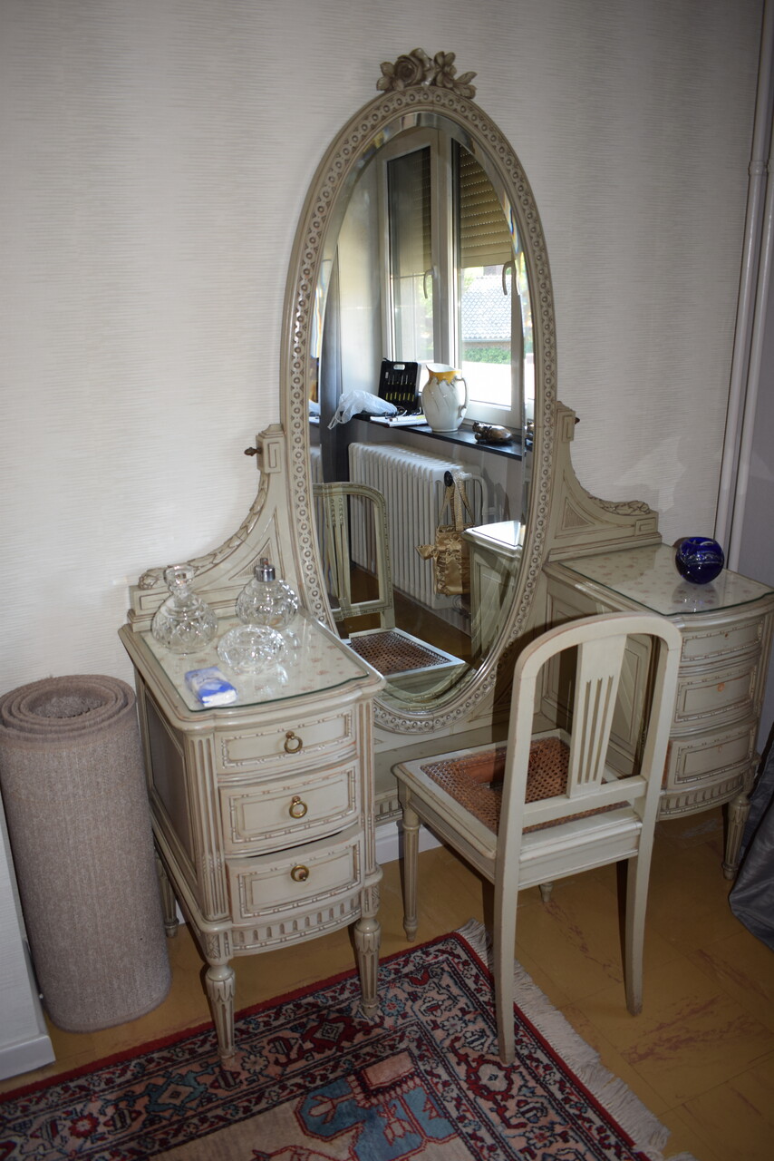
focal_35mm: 30
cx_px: 387
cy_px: 580
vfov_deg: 61.9
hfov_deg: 43.6
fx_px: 967
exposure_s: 1/60
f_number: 3.5
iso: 400
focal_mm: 20
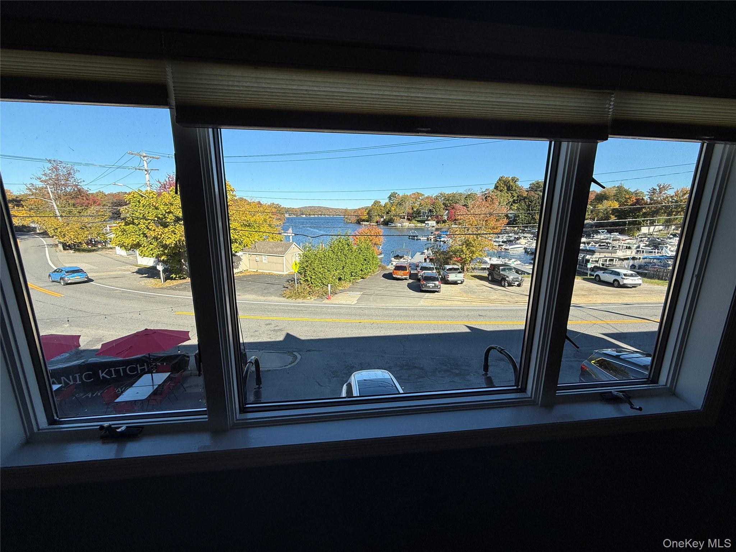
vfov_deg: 85.7
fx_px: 298
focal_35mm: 14
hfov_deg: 102.1
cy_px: 276
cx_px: 368
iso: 50
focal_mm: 2.22
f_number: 2.2
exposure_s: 1/1259
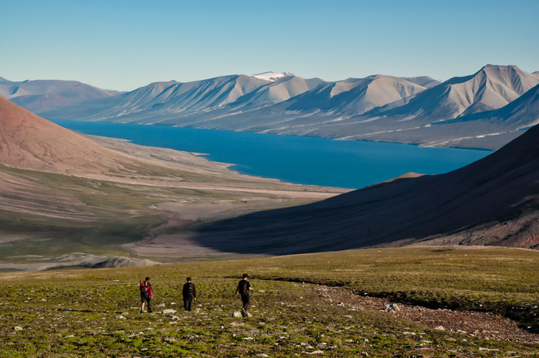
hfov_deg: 28.1
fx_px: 1077
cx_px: 270
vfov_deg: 18.9
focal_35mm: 72
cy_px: 179
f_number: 9
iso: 200
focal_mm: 48
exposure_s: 1/320
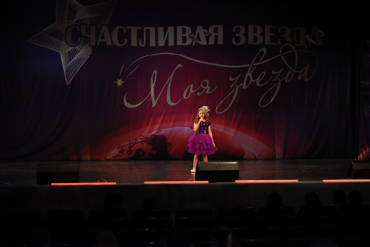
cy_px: 124
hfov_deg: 26.0
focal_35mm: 78
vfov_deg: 17.5
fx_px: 802
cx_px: 185
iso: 5000
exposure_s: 1/800
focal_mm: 78
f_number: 3.2
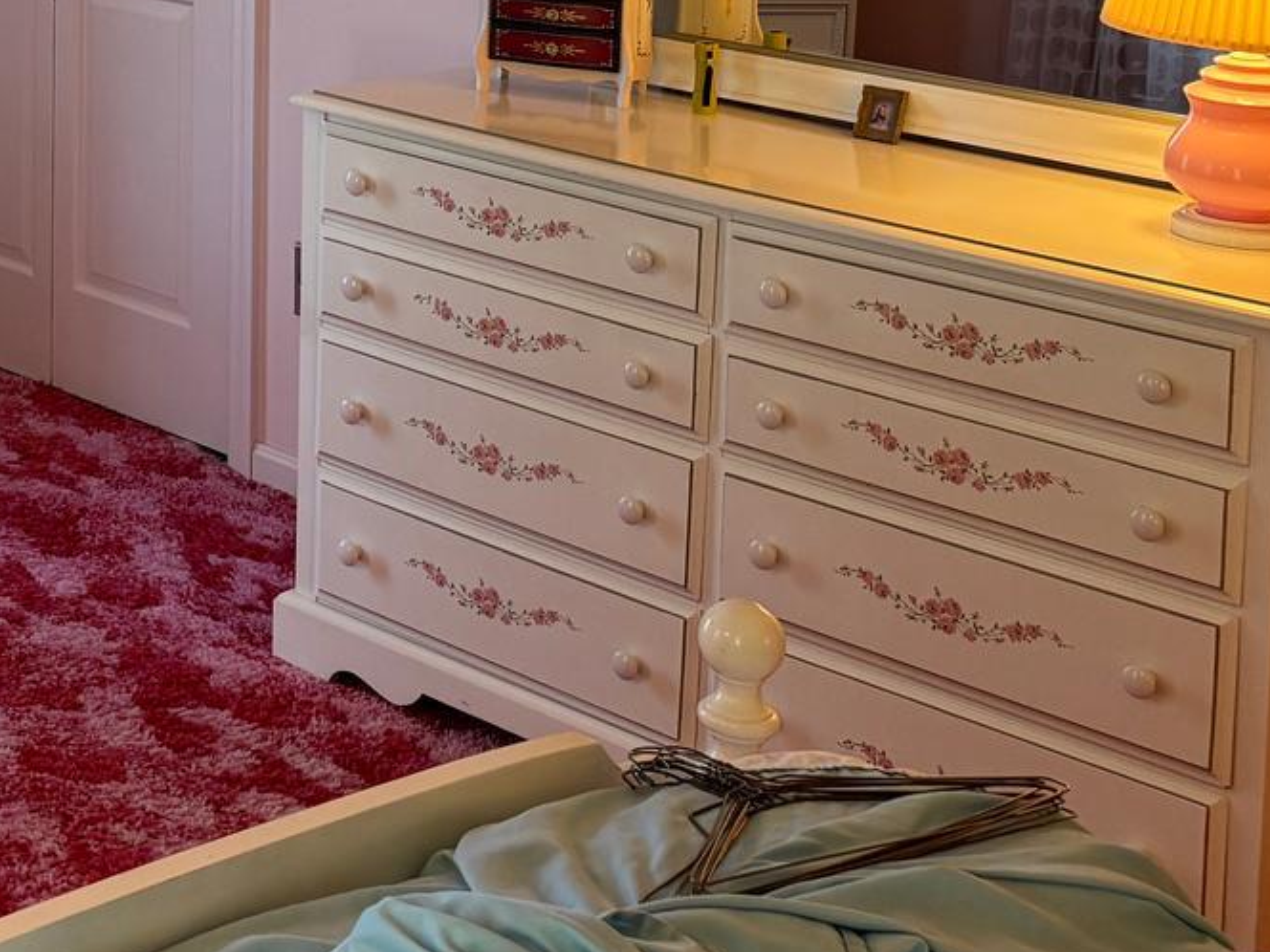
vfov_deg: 18.7
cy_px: -231
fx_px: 2715
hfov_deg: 23.2
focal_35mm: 74
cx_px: -404
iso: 125
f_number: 1.78
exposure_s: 1/60
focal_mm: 6.76
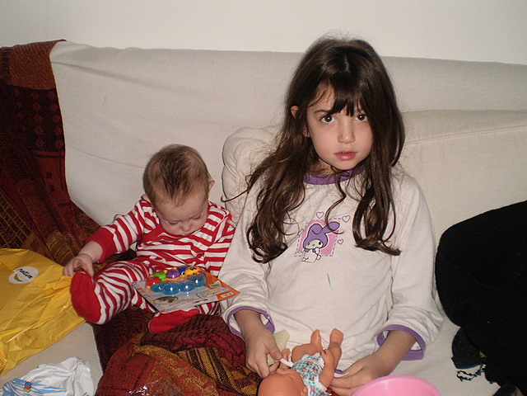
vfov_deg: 39.7
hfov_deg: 51.4
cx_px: 264
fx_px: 548
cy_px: 198
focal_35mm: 36
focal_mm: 6.3
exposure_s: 1/30
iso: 125
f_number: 3.1
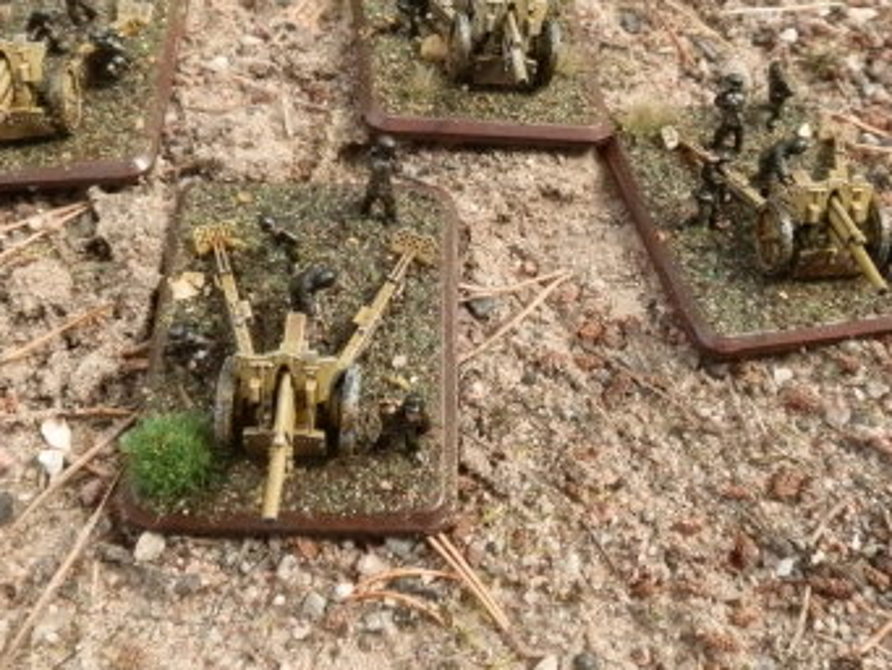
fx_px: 1134
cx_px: 473
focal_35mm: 44
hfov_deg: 42.9
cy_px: 191
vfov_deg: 32.4
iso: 400
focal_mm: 5
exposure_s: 1/1250
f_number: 3.1
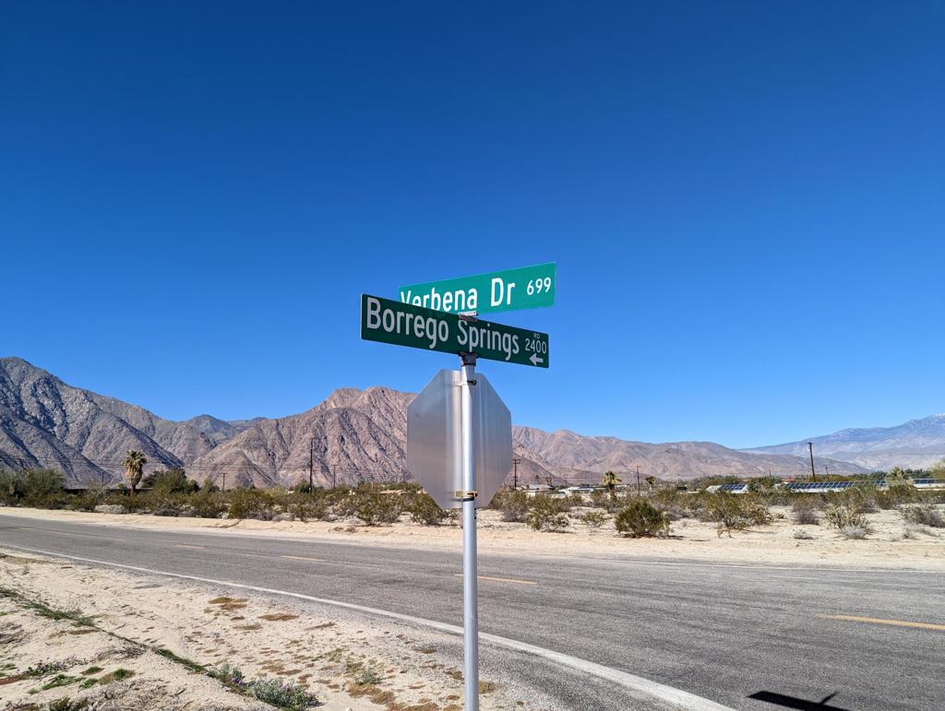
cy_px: 356
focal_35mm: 24
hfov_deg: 71.5
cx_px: 472
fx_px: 656
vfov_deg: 56.9
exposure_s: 1/2358
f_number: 1.85
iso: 45
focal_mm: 6.81
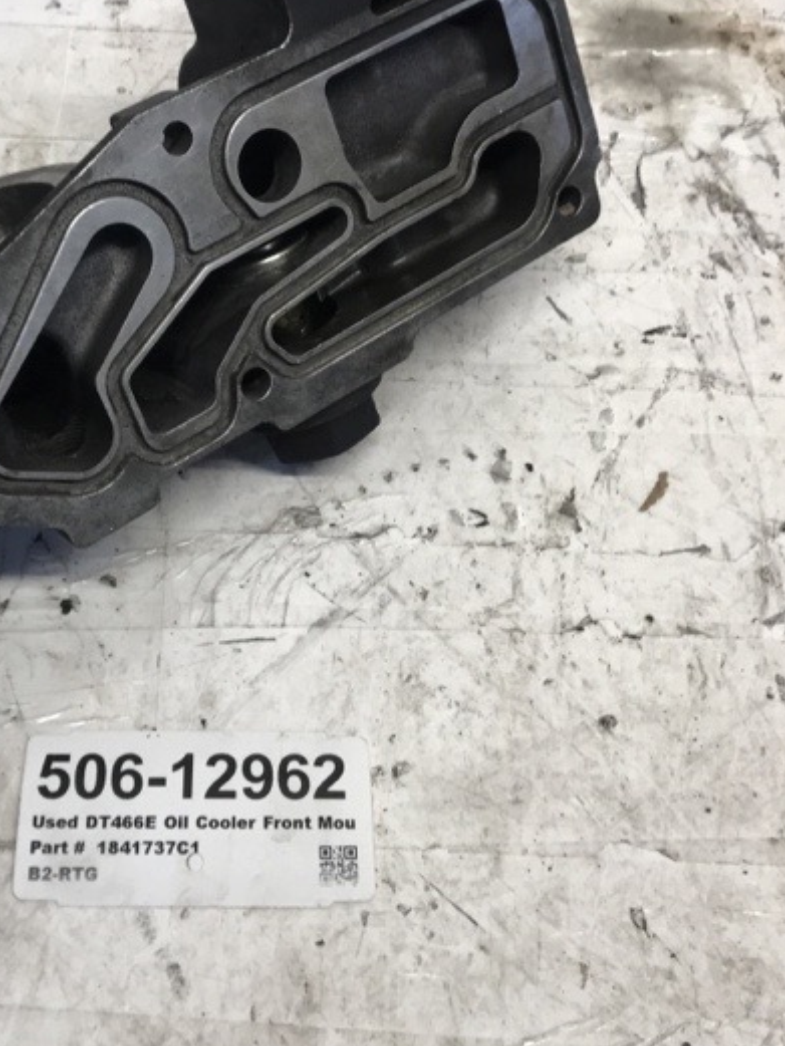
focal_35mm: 43
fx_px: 1300
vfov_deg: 43.6
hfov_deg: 33.3
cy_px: 422
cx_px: 255
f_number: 1.8
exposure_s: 1/120
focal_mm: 3.99
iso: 40
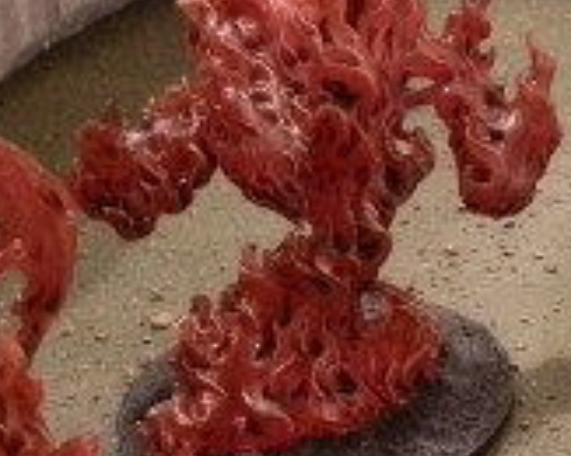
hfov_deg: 20.1
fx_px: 1519
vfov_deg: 17.0
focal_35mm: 90
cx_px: 666
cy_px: 302
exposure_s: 1/60
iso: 400
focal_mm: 5
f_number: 3.1
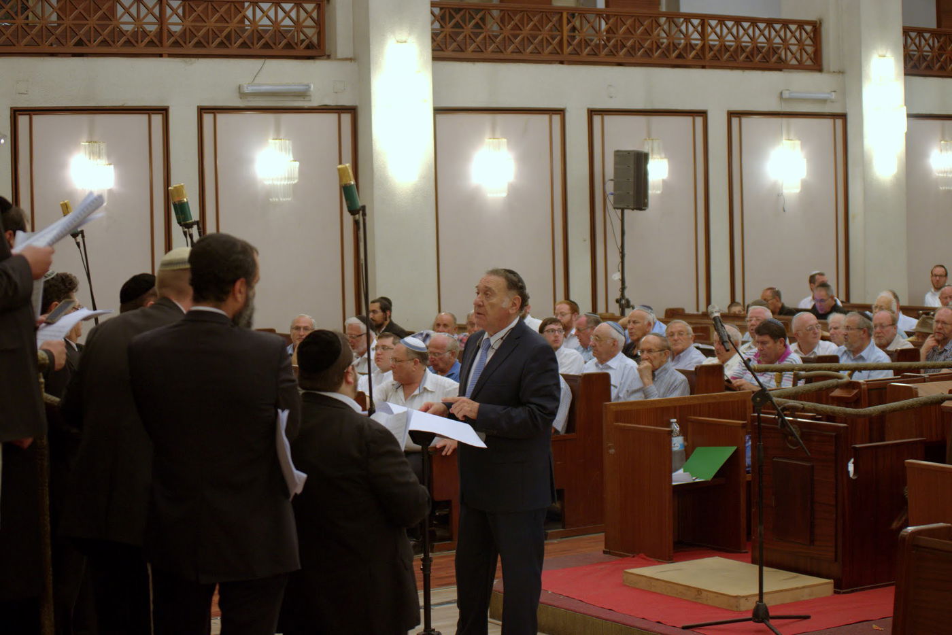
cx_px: 476
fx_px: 1984
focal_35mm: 75
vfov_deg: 18.2
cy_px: 318
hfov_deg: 27.0
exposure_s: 1/60
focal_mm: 50
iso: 800
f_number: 2.8
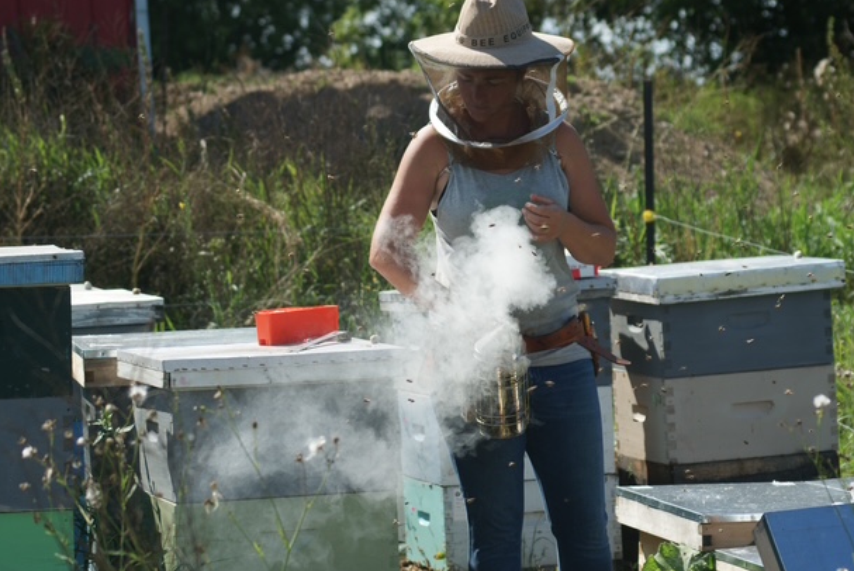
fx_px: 4132
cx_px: 426
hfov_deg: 11.8
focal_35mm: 174
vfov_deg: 7.9
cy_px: 291
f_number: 5.6
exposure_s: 1/500
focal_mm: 110
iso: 100
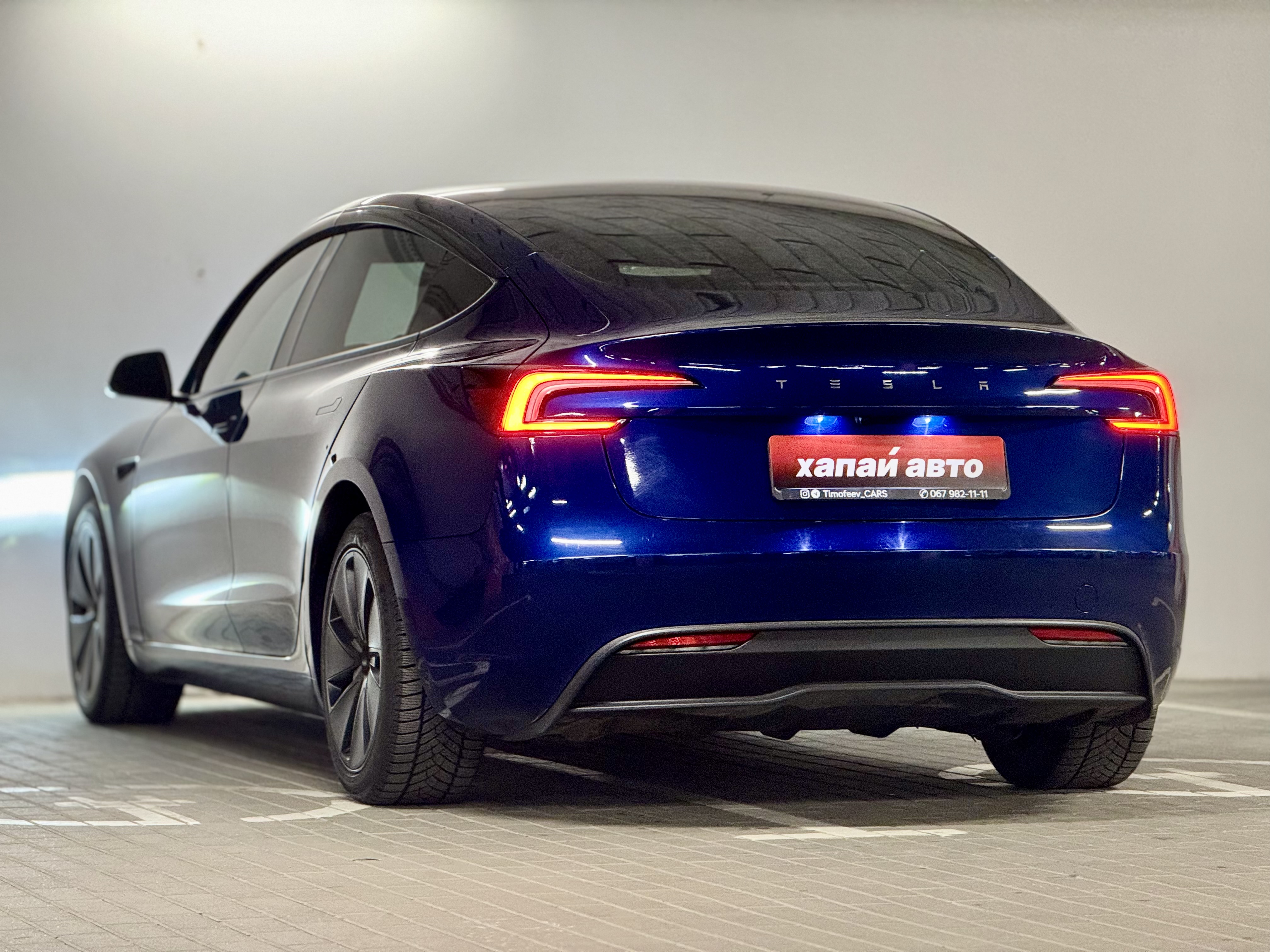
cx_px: 635
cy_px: 476
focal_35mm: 120
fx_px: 4403
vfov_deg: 12.3
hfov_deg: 16.4
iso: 320
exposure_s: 1/50
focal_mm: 15.66
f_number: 2.8
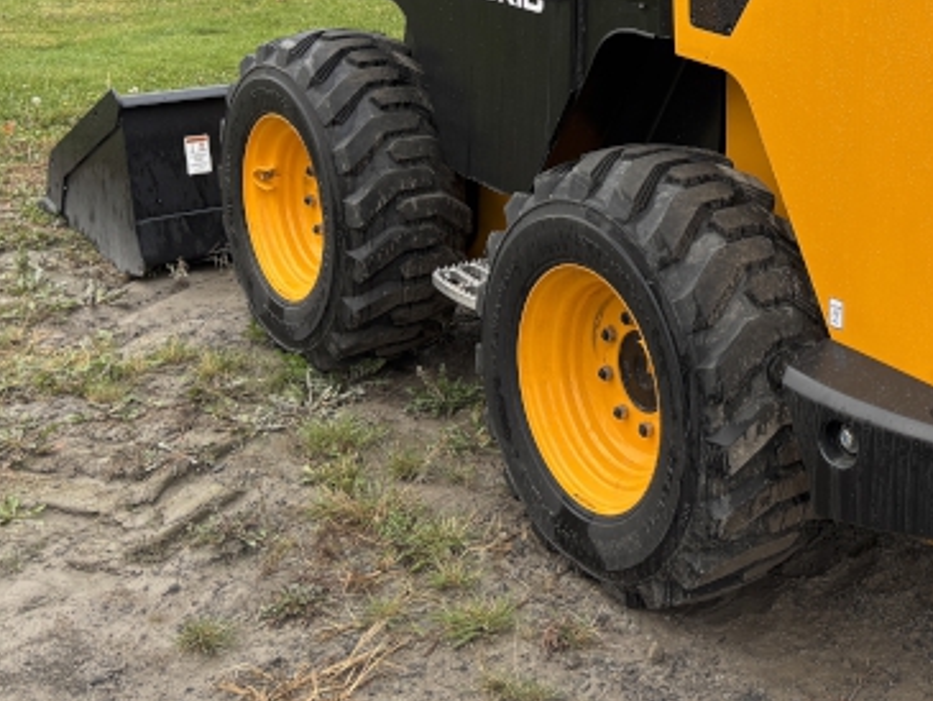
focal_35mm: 57
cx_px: 818
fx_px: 1537
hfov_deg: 32.3
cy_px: 13
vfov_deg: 24.6
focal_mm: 5.96
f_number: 1.6
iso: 50
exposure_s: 1/121
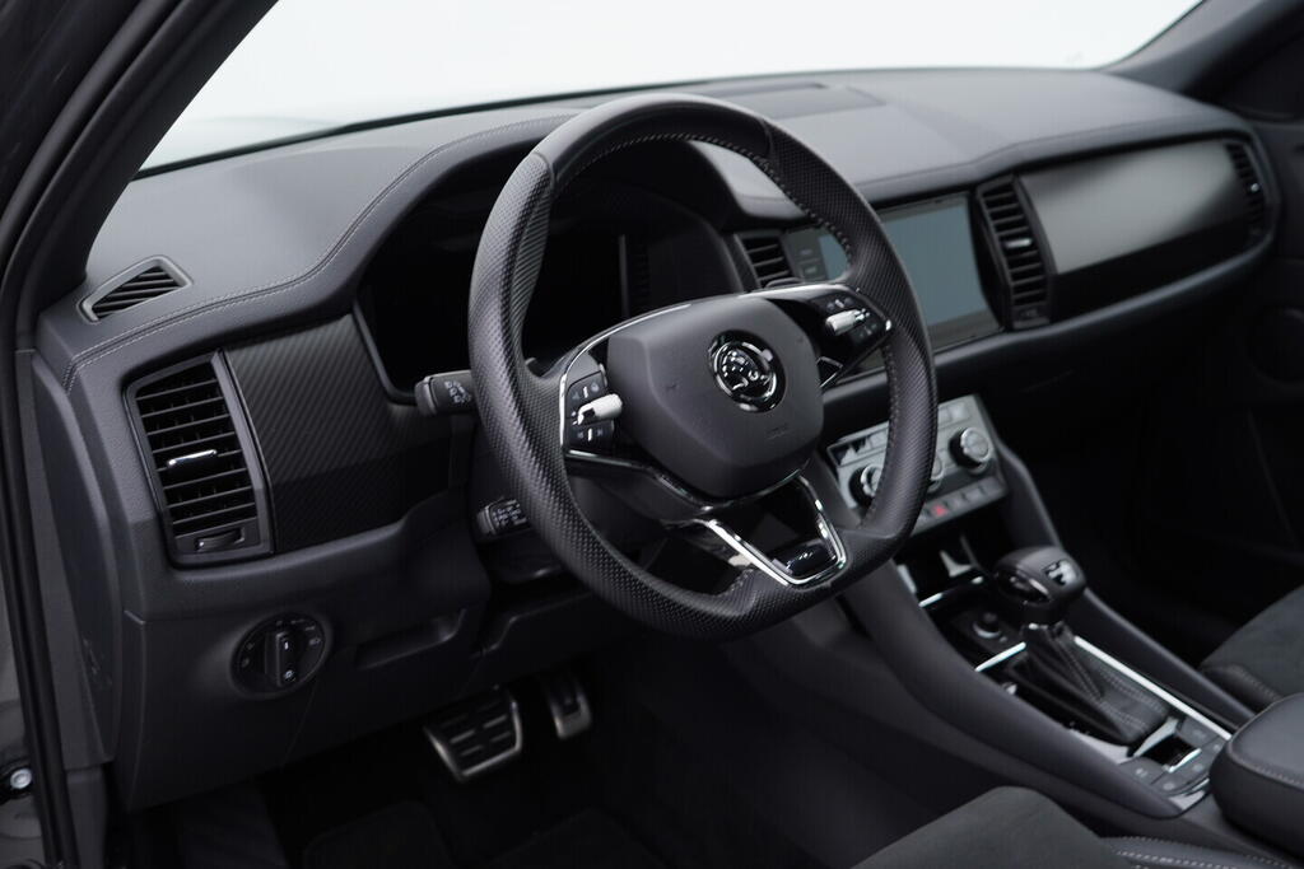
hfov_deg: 53.1
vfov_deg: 36.9
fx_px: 1304
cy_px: 434
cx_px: 652
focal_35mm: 36
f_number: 3.2
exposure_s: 1/50
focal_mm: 24
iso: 125
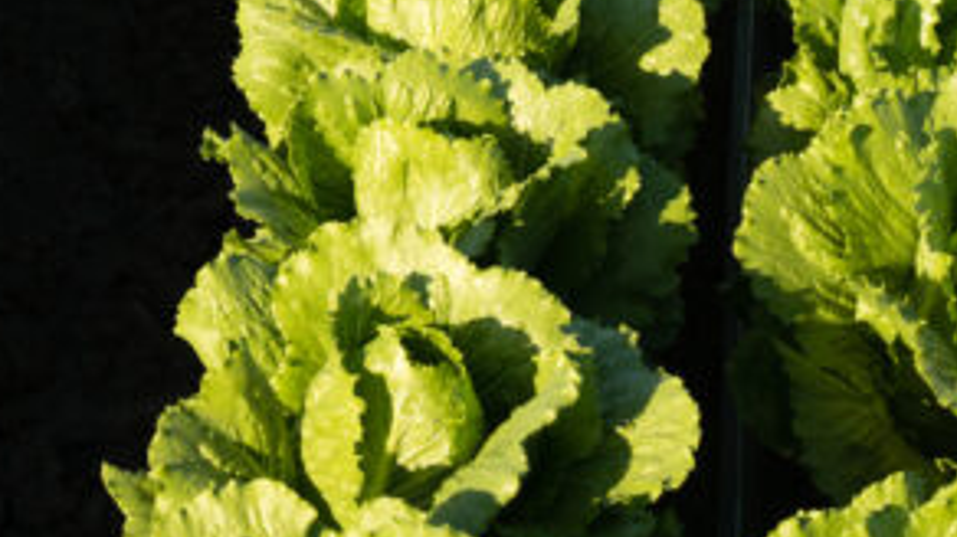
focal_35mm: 103
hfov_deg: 19.1
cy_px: -375
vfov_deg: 11.1
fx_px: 2613
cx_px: -311
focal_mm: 28
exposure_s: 1/200
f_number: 8
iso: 160
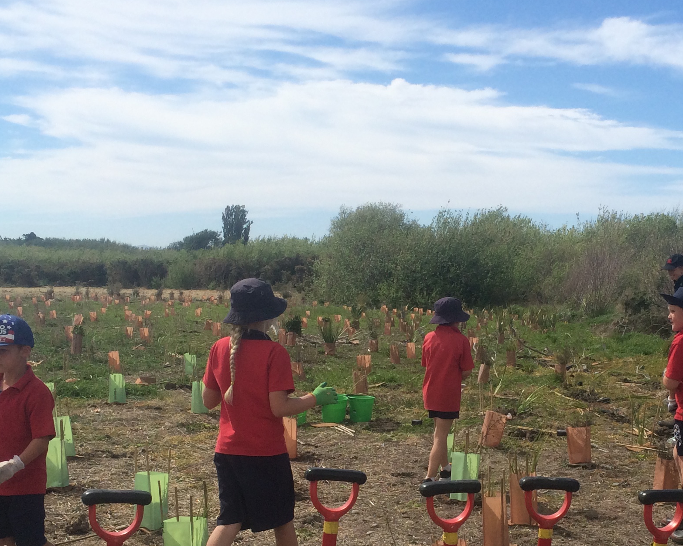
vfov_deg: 25.4
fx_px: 1193
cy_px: 437
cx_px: 456
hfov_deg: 31.7
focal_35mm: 59
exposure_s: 1/3165
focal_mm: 4.15
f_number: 2.2
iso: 32
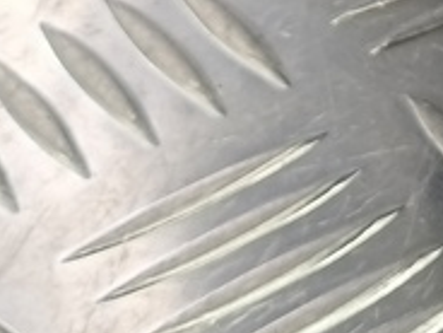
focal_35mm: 128
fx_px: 1638
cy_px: -468
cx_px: 879
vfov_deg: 10.1
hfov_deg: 13.3
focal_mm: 4.11
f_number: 1.6
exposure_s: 1/50
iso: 175
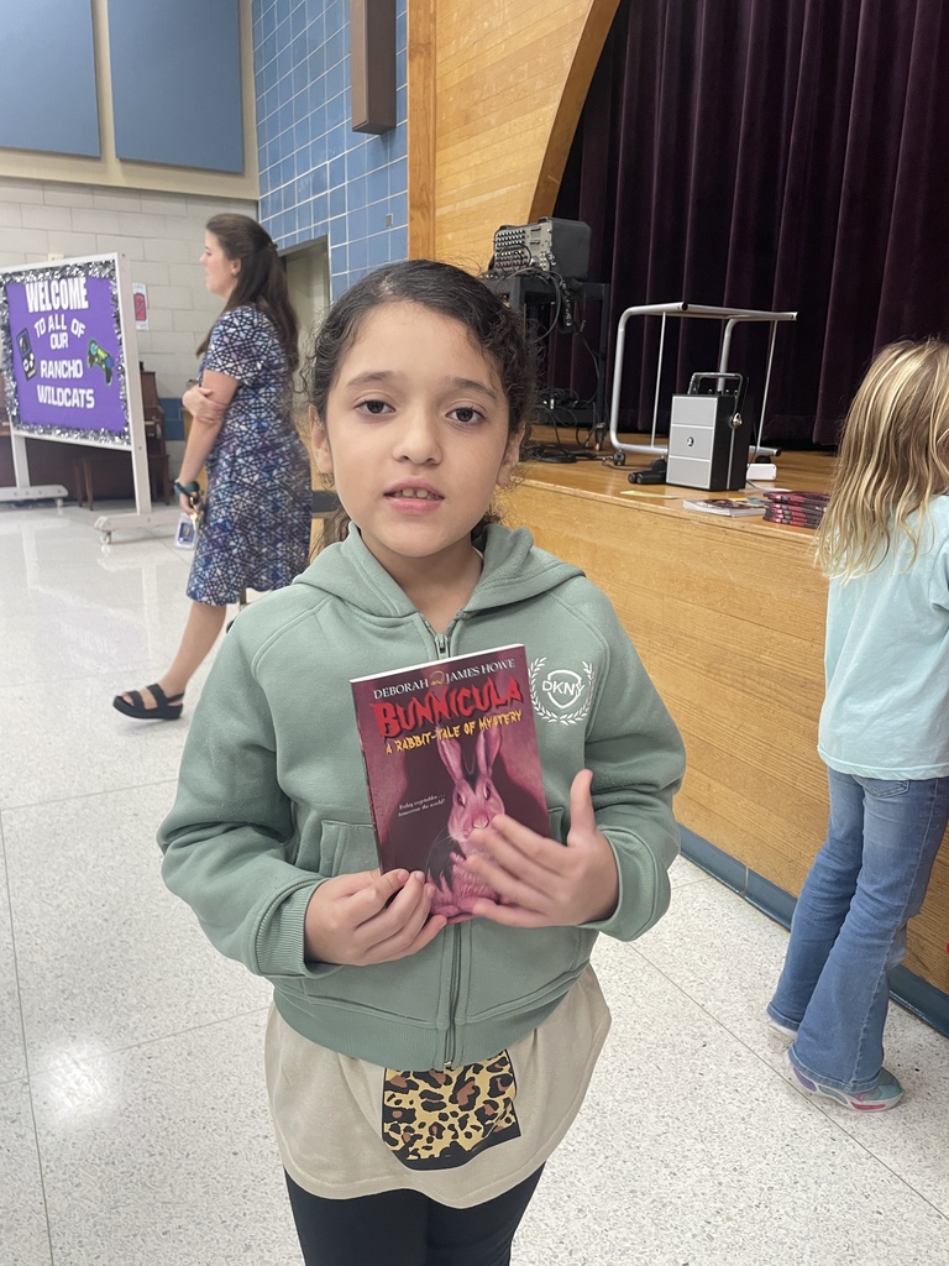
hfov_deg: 53.1
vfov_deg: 67.3
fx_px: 950
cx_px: 474
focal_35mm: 26
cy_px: 633
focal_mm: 4.2
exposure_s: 1/60
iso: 125
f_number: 1.6
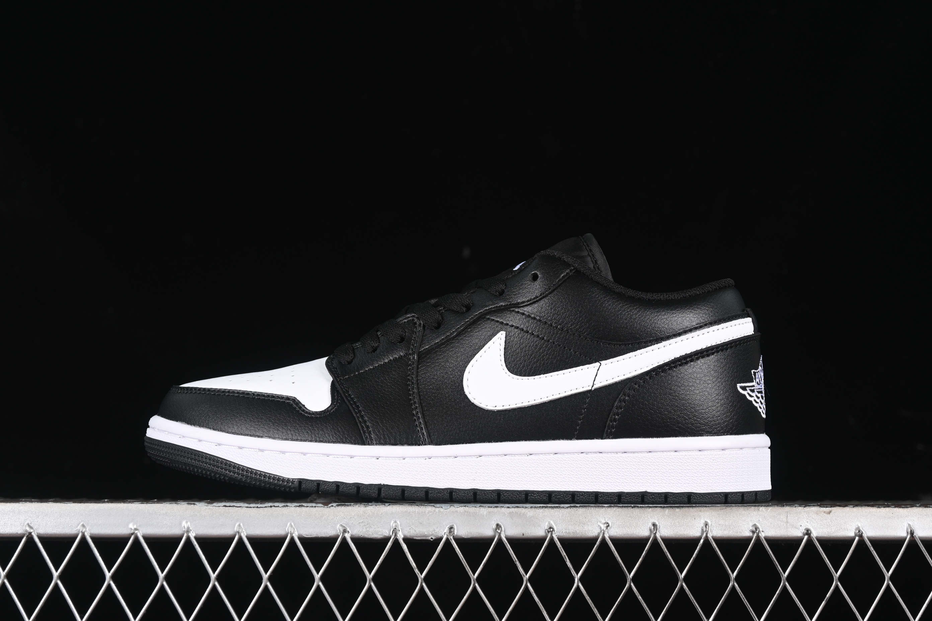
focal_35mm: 75
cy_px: 310
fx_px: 1942
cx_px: 466
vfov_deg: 18.2
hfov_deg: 27.0
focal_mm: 50
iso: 160
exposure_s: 1/60
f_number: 6.3
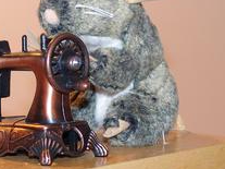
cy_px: 102
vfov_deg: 13.4
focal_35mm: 110
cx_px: 66
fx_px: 715
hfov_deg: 17.8
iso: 400
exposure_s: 1/50
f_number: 2.8
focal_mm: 12
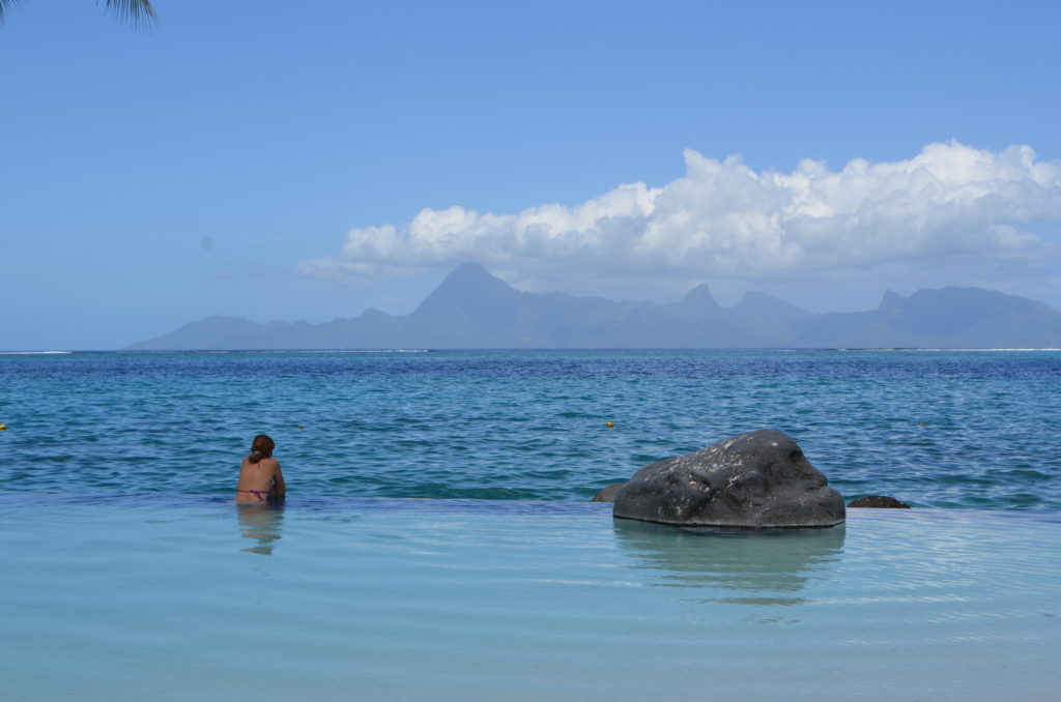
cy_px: 351
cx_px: 530
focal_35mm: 52
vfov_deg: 25.6
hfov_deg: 37.9
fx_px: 1544
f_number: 9
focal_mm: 35
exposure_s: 1/320
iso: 100
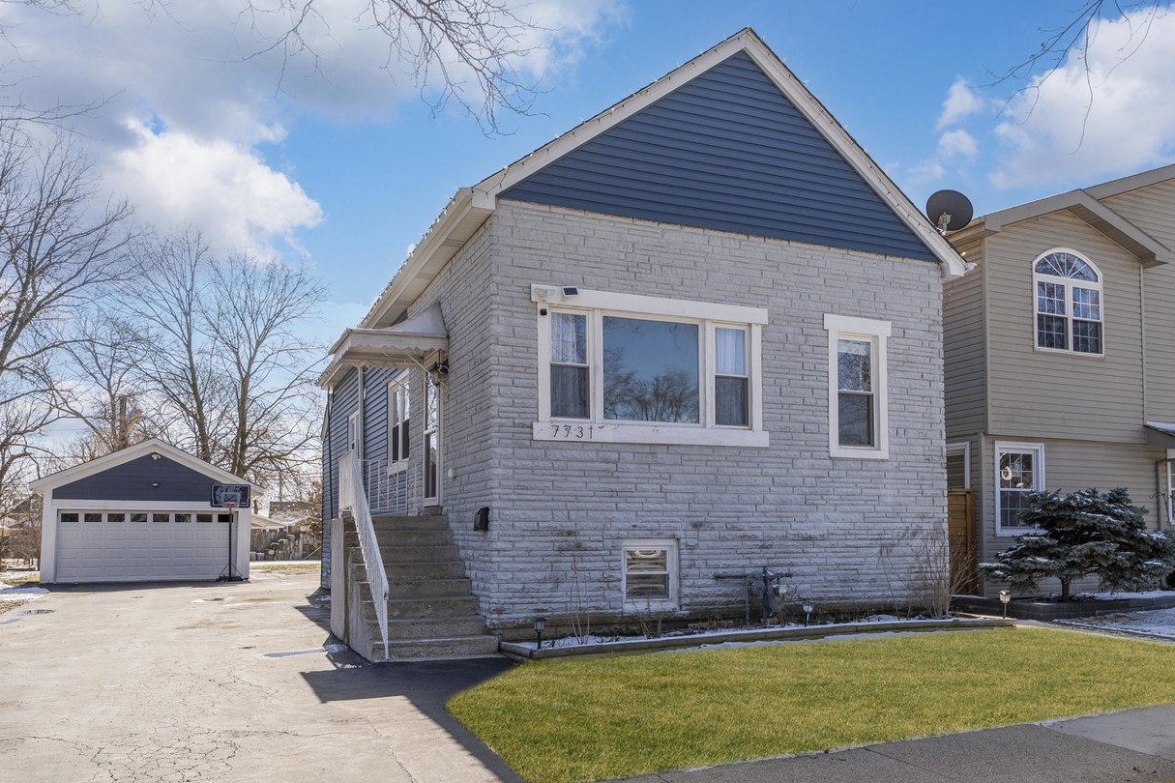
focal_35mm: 28
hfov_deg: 65.4
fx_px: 914
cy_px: 493
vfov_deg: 46.0
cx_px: 616
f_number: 9
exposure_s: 1/320
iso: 200
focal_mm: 21
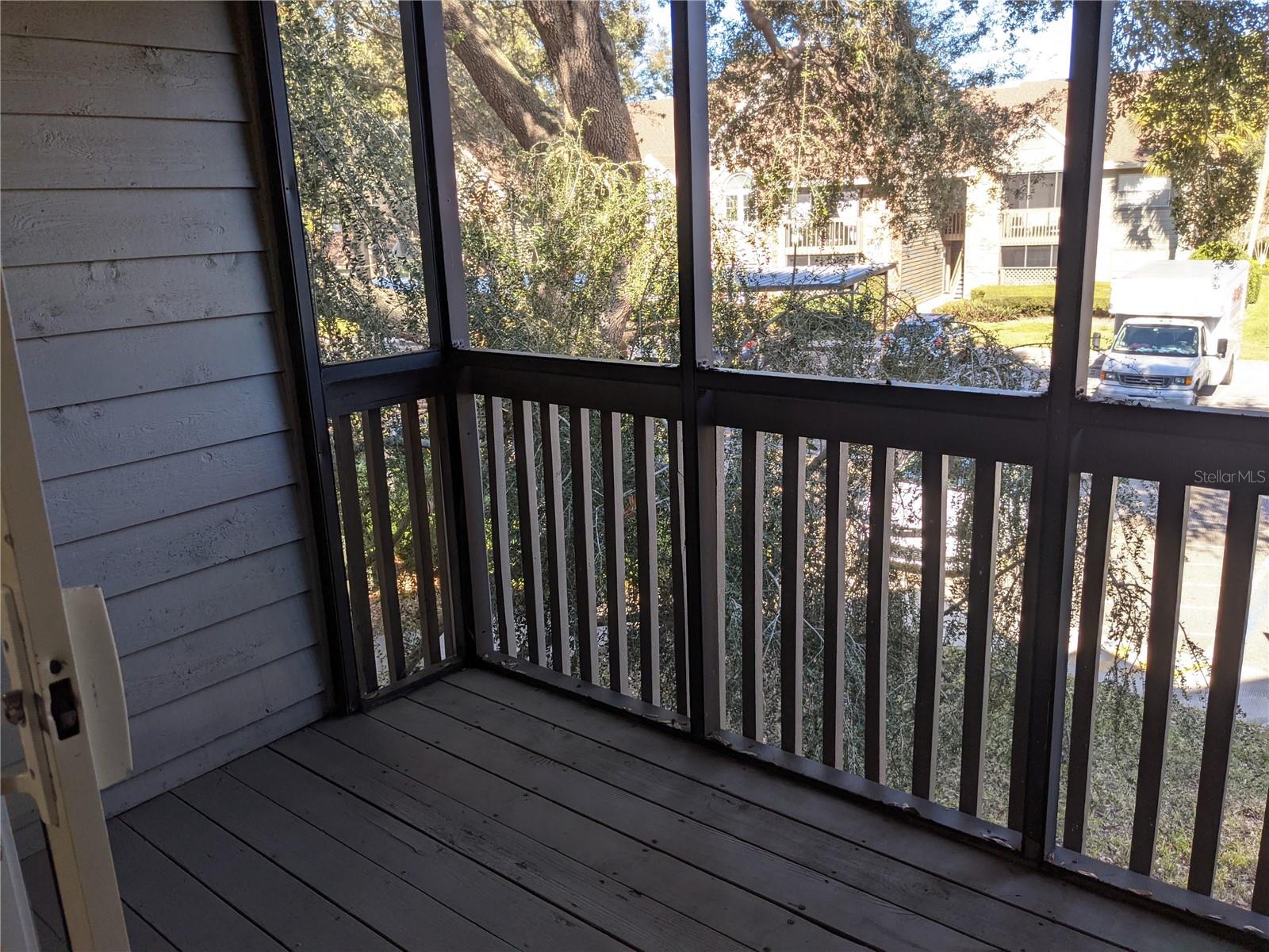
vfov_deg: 51.4
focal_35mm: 27
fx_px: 990
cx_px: 634
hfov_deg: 65.3
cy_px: 476
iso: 49
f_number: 1.73
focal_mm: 4.38
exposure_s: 1/275
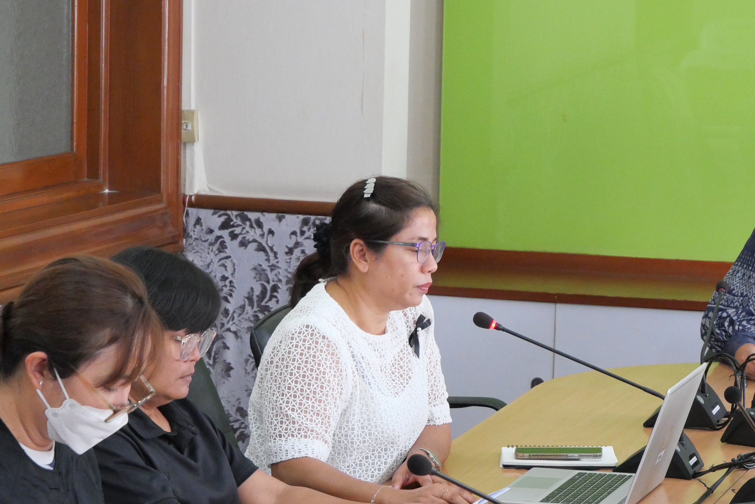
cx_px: 485
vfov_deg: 10.2
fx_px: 2812
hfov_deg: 15.3
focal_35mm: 134
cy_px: 250
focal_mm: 49
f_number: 5.6
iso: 3200
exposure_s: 1/100
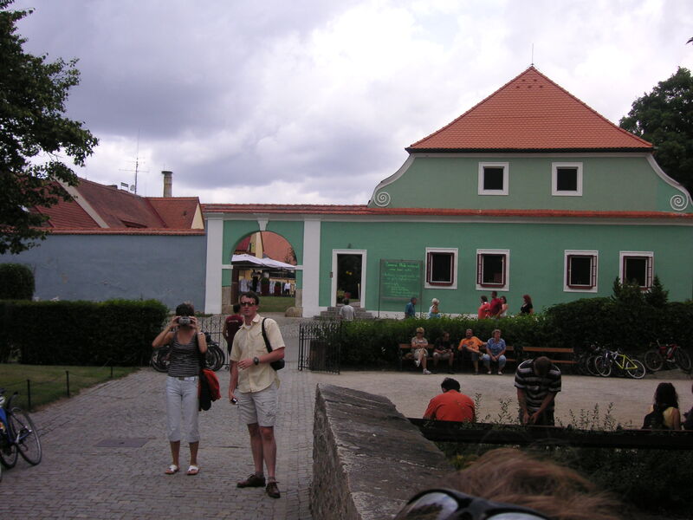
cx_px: 346
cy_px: 260
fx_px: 801
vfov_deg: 36.0
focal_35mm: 40
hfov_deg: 46.8
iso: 50
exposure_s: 1/750
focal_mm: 6.7
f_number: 3
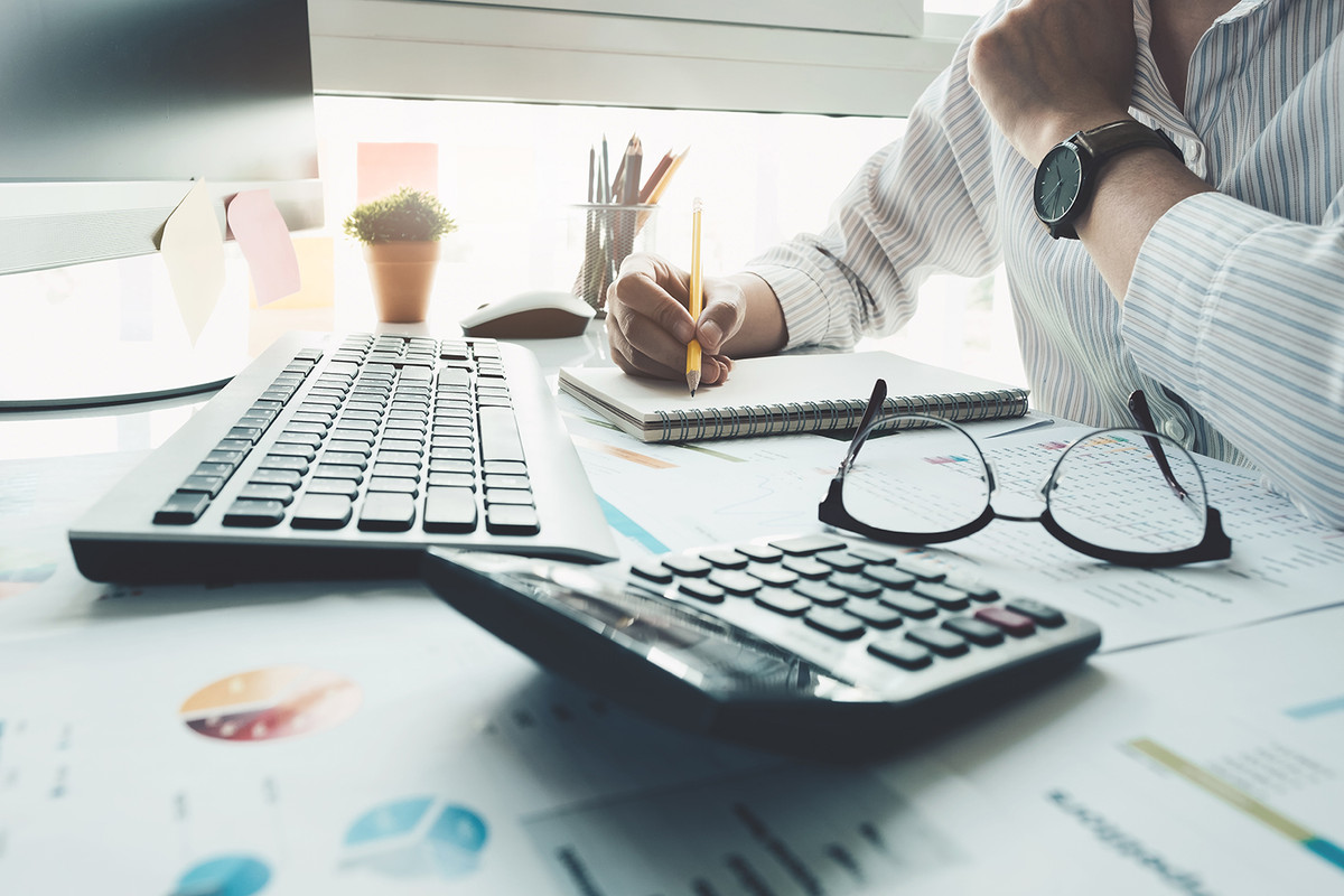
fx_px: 1083
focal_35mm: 29
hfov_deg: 63.7
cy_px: 448
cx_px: 672
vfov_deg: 45.0
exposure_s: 1/50
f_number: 5.6
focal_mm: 19.4
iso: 800
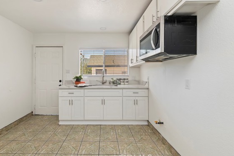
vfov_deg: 73.7
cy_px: 75
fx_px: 104
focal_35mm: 16
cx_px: 103
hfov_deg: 96.3
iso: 500
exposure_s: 1/80
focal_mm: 14
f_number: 10
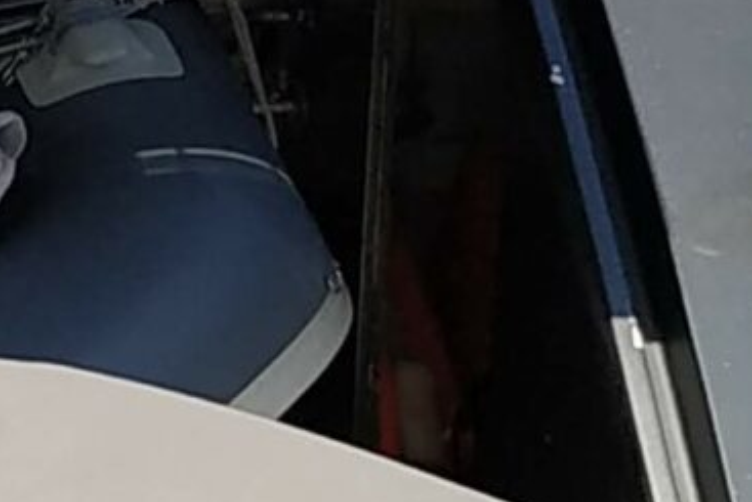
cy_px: 86
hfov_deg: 10.5
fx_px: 3636
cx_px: -891
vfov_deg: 7.9
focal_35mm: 174
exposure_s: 1/2953
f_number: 1.9
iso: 250
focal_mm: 3.94
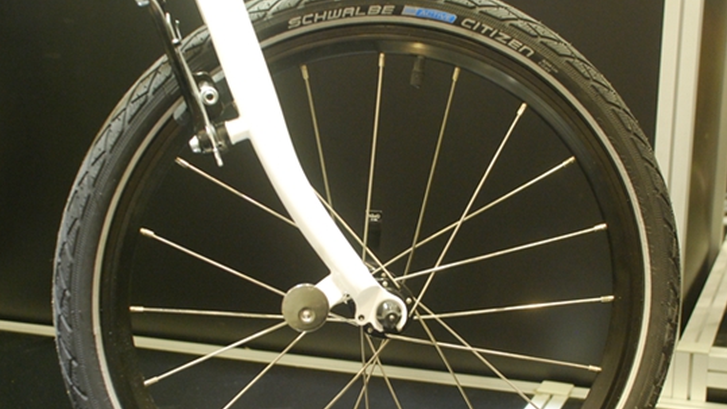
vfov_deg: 21.0
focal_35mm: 57
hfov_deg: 36.6
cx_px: 386
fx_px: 1099
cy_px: 290
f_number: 4
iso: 800
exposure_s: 1/13
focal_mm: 26
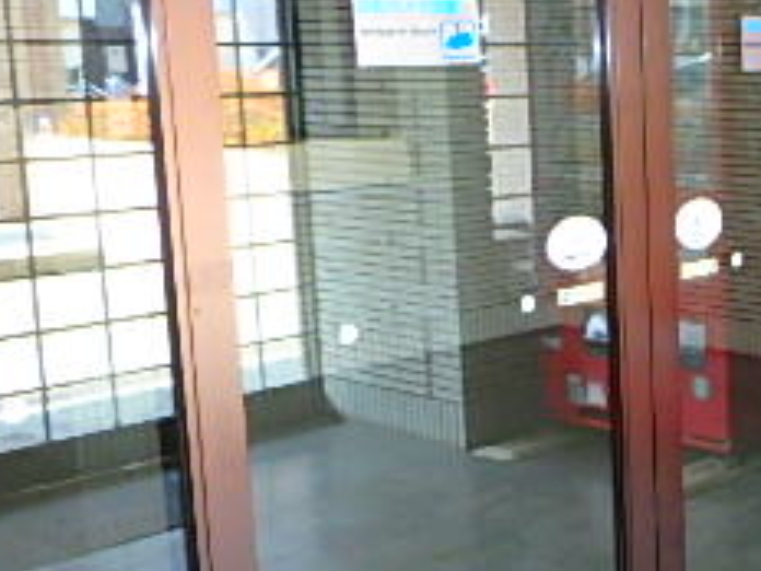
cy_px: 282
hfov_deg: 27.3
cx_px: 1010
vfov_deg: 25.2
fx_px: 1275
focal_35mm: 58
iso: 400
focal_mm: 3.7
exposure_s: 1/30
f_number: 3.5
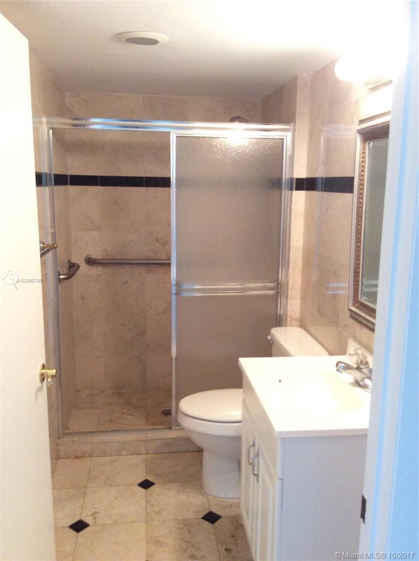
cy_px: 280
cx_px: 210
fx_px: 518
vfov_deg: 56.9
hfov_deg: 44.0
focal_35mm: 32
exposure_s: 1/24
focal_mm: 3.3
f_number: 2.4
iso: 160
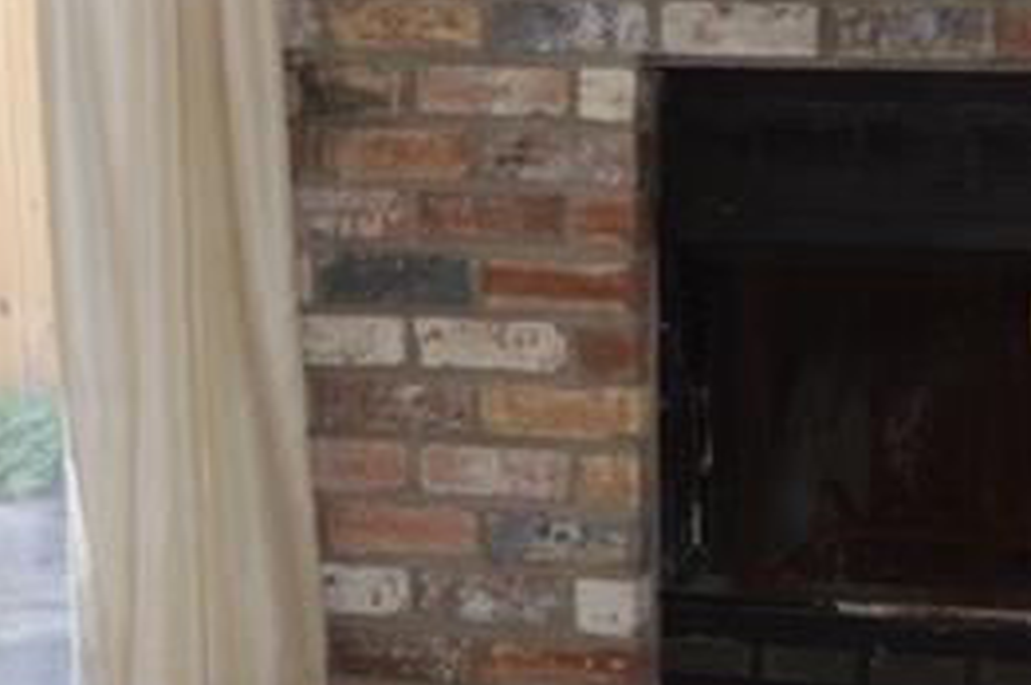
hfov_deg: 15.9
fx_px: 3690
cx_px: 681
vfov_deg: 10.5
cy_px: -8
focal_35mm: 129
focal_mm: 22
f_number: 4
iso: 320
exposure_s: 1/125
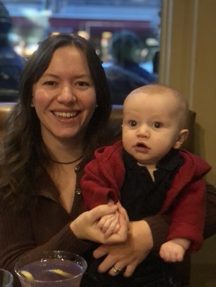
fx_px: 474
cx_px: 108
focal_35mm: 57
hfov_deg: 25.7
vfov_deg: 33.8
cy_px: 144
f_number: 2.8
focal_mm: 6.6
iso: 1250
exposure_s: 1/30
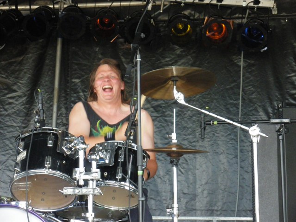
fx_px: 838
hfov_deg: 20.0
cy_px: 111
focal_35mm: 98
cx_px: 148
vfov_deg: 15.1
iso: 500
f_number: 5
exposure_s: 1/100
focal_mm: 17.4
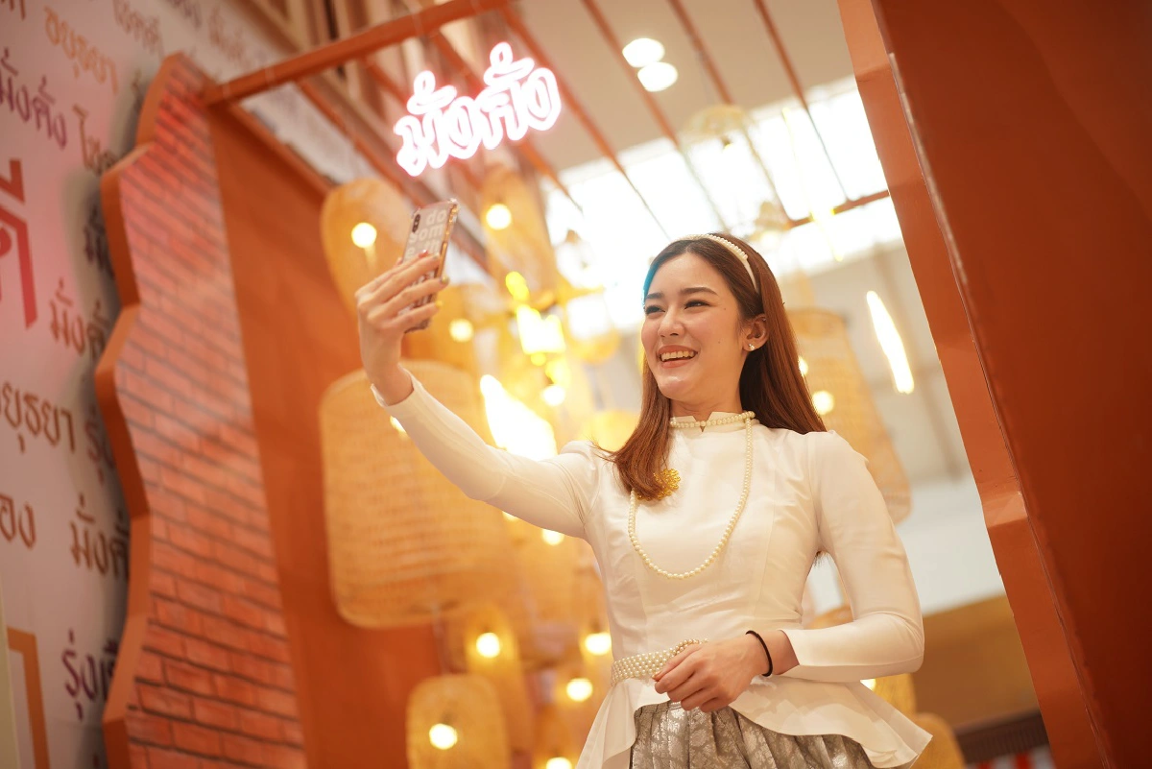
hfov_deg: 36.2
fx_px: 1761
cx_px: 576
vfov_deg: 24.6
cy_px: 384
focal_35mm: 55
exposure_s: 1/100
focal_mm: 55
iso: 200
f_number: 1.8
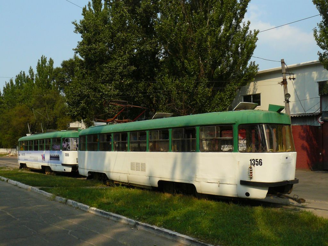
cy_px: 123
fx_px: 341
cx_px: 164
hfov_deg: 51.4
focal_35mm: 36
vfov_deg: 39.7
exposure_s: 1/400
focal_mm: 6
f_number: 8
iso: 200
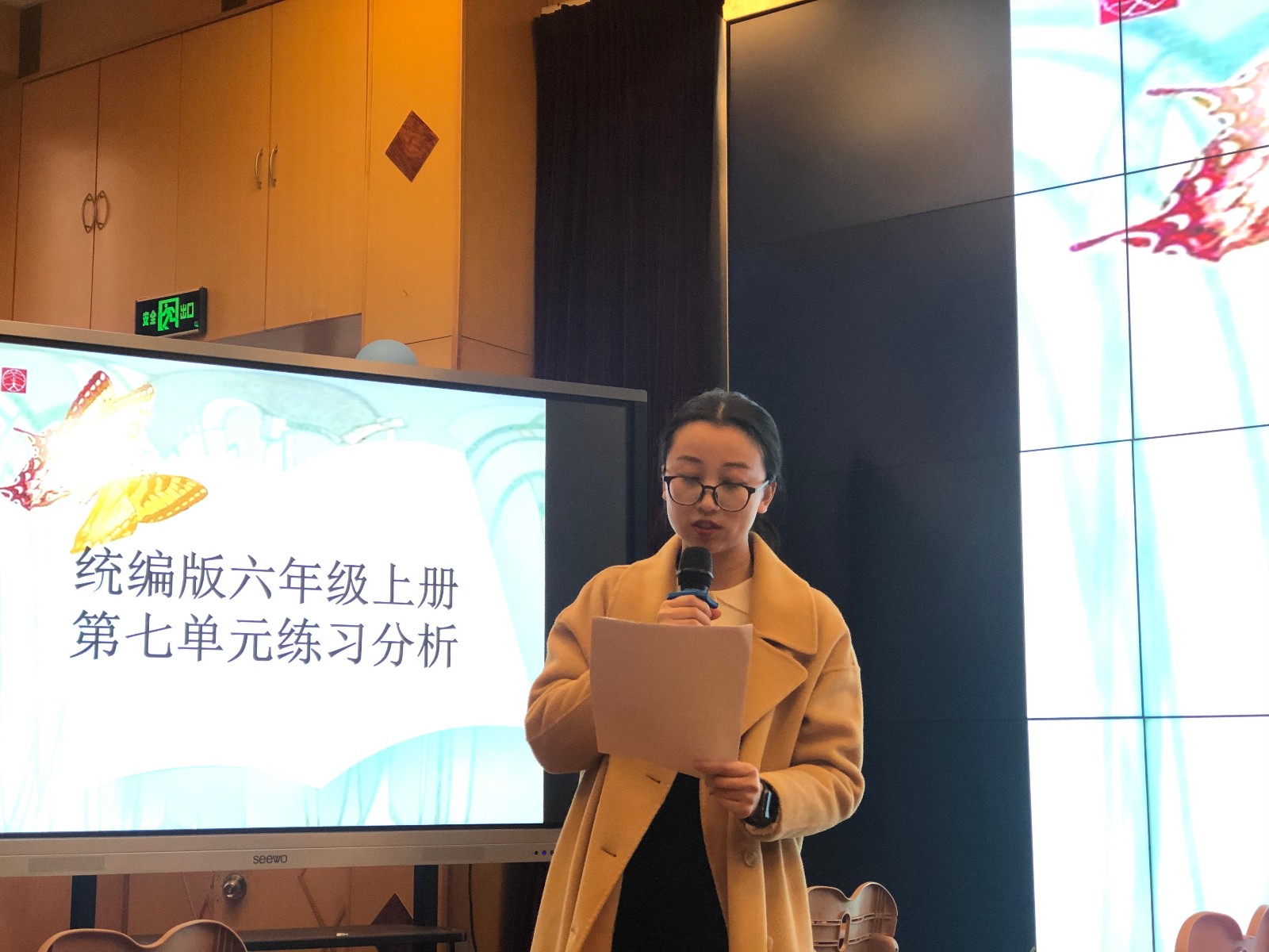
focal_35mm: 57
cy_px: 476
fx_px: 2090
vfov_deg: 25.7
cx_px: 634
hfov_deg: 33.8
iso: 100
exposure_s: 1/33
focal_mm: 6.6
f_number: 2.8
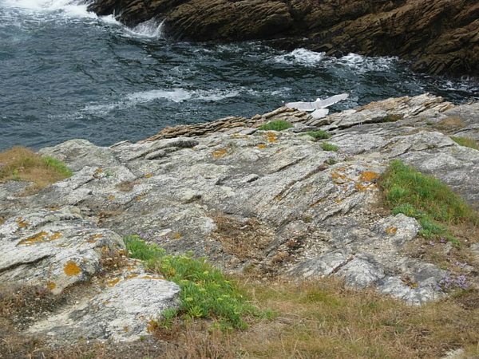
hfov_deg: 17.4
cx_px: 240
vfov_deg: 13.1
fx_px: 1564
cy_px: 180
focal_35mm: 113
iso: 64
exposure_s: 1/362
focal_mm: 23.4
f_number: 4.9
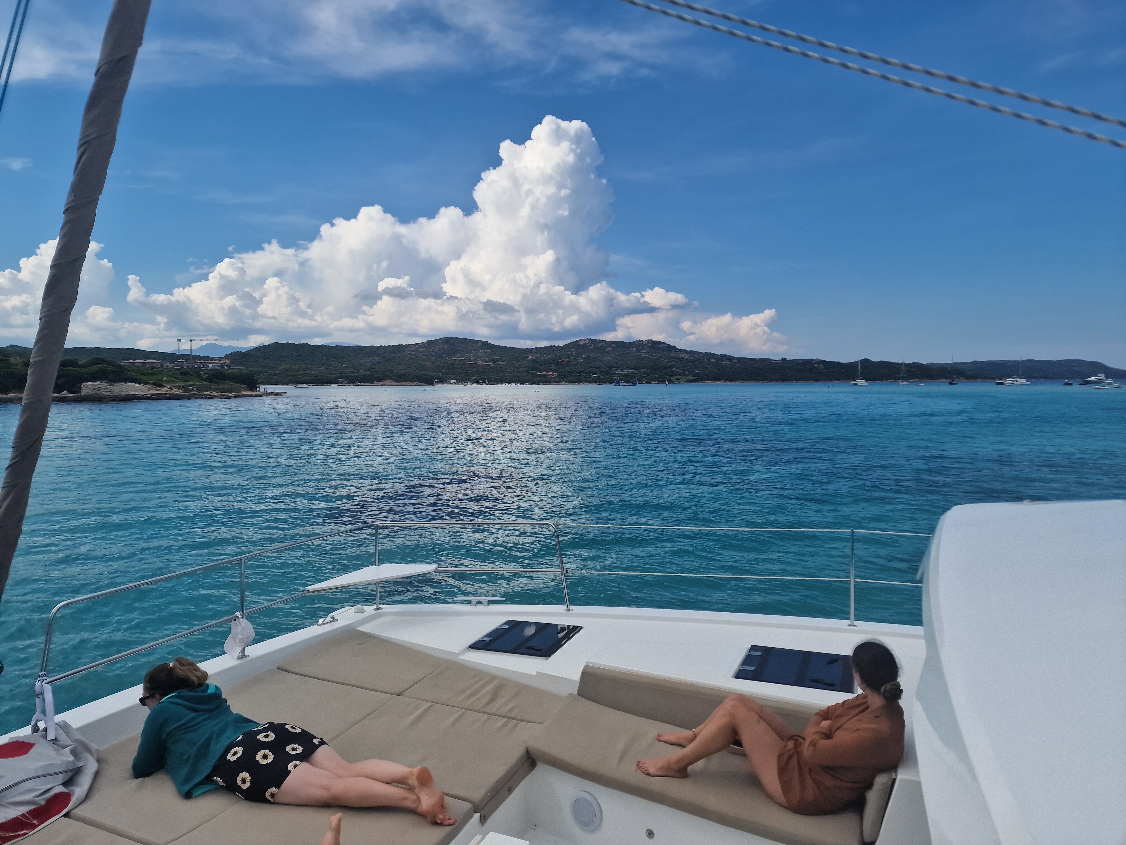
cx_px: 563
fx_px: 748
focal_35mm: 23
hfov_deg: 73.9
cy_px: 422
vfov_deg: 58.9
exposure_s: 1/1812
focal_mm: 6.4
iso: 50
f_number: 1.8
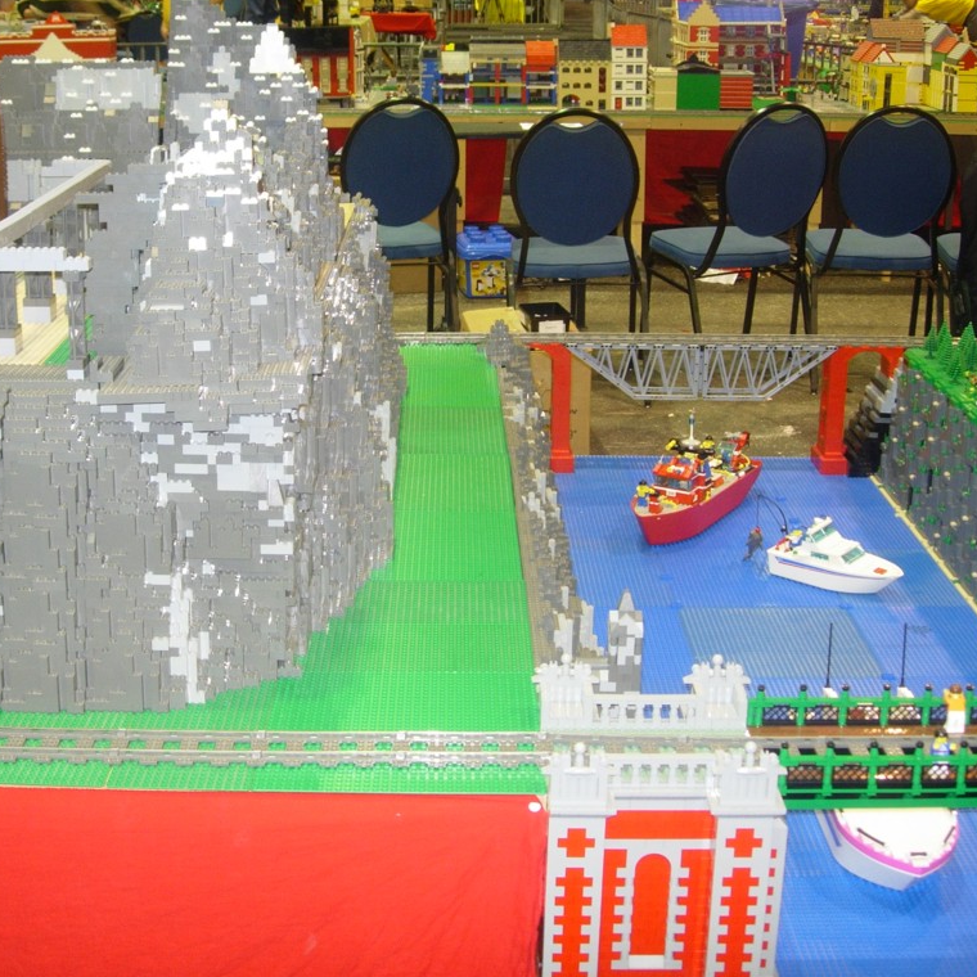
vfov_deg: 32.1
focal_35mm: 53
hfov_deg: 32.1
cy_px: 404
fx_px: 1692
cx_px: 405
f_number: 2.8
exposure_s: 1/6.3
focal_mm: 7.8
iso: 79
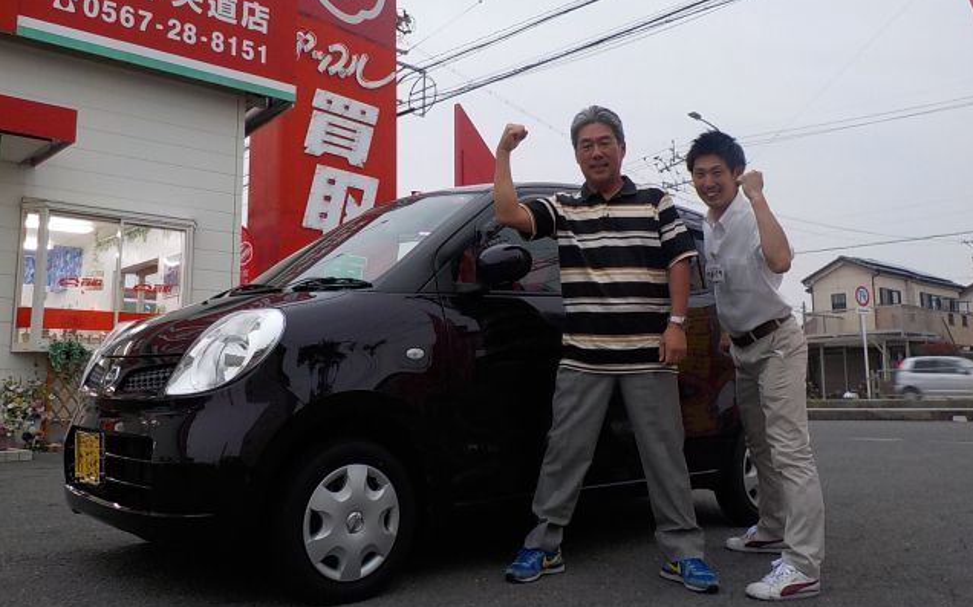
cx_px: 488
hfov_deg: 59.7
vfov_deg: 39.3
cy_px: 258
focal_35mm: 32
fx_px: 848
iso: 125
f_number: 3.3
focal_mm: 4.1
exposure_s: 1/40
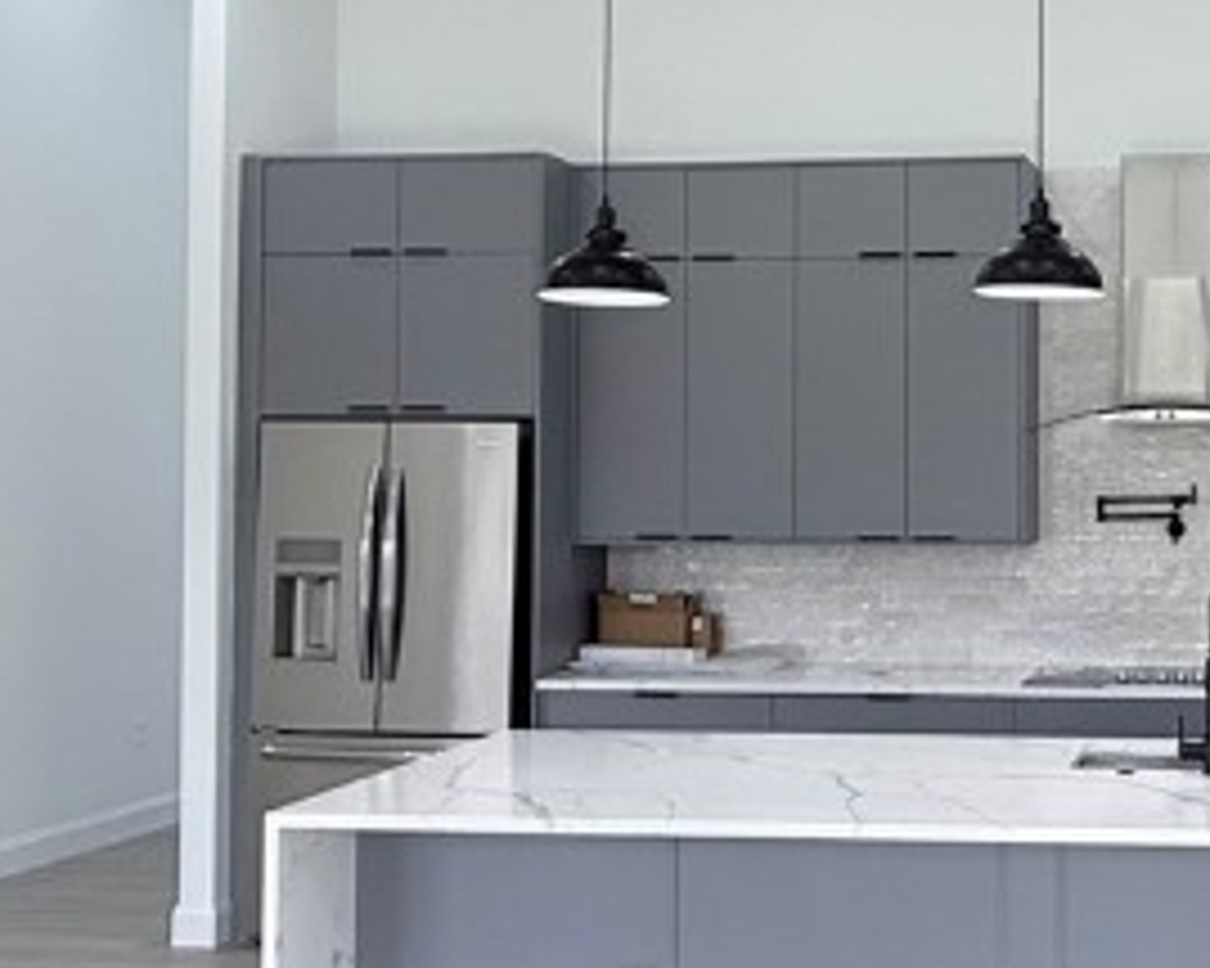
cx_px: 1089
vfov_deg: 29.1
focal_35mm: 52
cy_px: 423
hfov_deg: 34.1
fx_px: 1862
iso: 80
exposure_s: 1/120
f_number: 2.2
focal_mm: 2.22
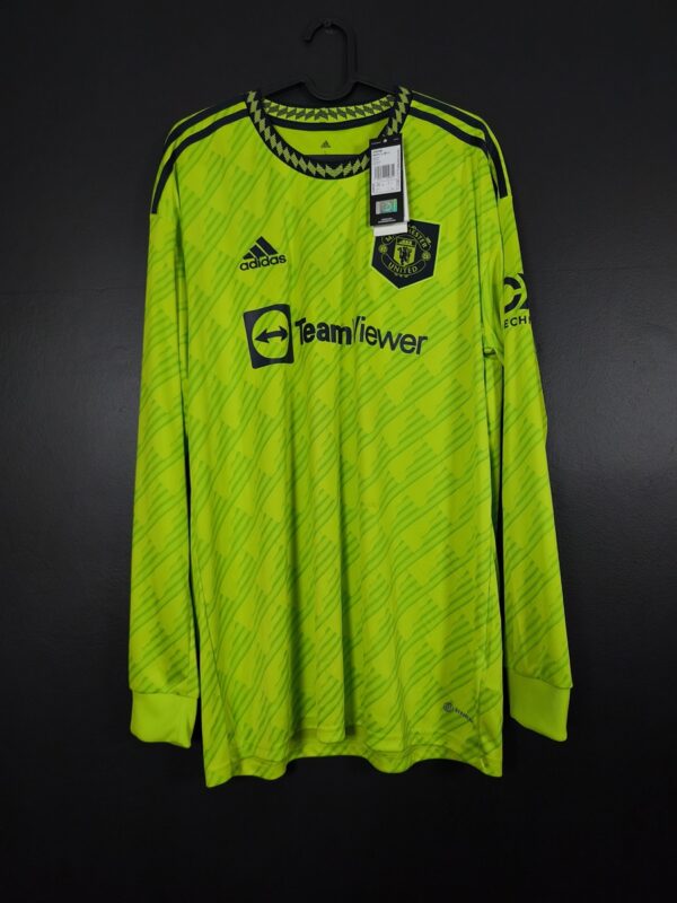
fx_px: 600
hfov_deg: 58.9
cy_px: 452
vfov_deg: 73.9
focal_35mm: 23
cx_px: 338
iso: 400
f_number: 1.6
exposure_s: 1/125
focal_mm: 6.57
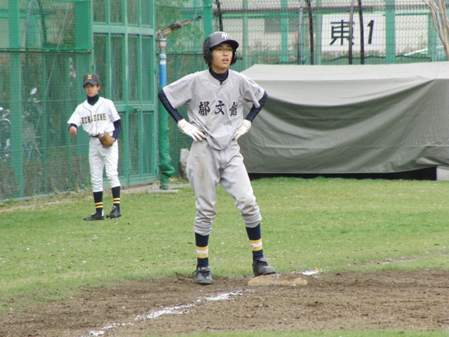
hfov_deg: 4.2
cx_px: 224
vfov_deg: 3.2
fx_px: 6109
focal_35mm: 471
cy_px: 168
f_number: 4.4
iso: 200
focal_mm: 83.3
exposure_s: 1/500
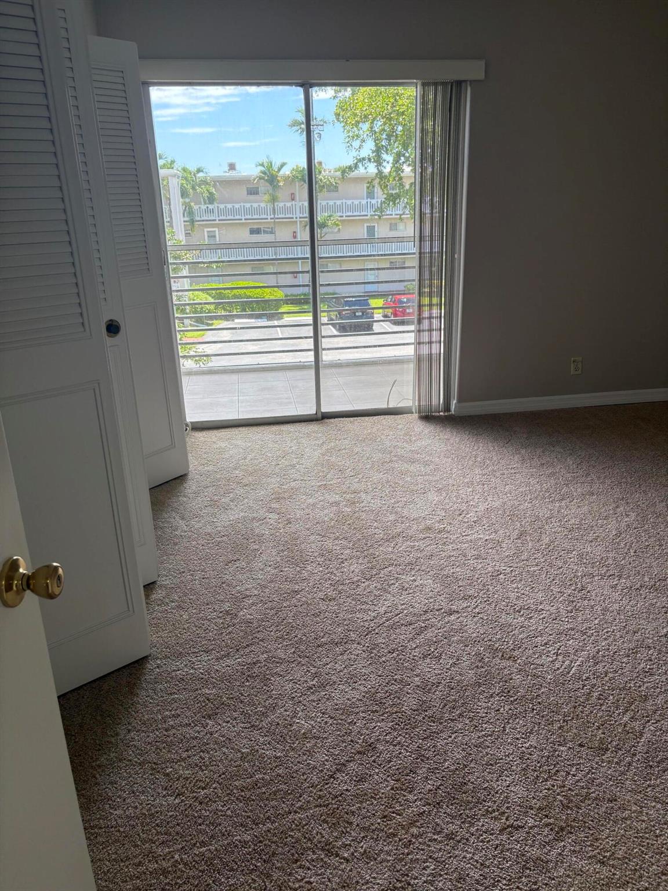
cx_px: 334
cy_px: 446
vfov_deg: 67.3
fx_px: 669
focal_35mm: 26
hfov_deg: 53.1
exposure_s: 1/213
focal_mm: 5.96
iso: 40
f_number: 1.6
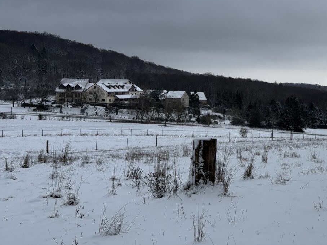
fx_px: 435
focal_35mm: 46
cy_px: 91
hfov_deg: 39.1
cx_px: 277
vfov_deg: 31.4
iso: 50
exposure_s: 1/1058
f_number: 1.6
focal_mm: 5.96
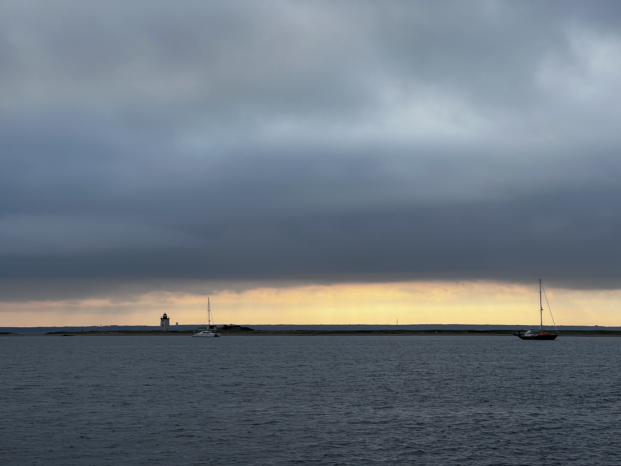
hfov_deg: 25.3
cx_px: 310
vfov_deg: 19.1
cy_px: 233
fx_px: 1381
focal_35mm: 77
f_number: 2.8
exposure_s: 1/459
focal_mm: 9
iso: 32
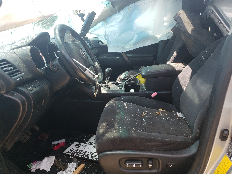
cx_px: 116
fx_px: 174
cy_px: 87
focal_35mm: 26
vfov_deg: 53.1
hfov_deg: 67.3
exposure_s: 1/385
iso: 50
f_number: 1.5
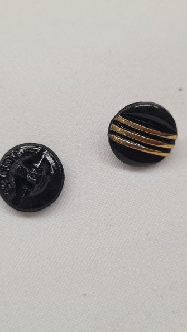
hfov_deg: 31.2
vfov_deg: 52.8
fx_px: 335
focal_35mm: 38
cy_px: 165
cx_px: 98
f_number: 1.8
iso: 50
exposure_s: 1/203
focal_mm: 5.4
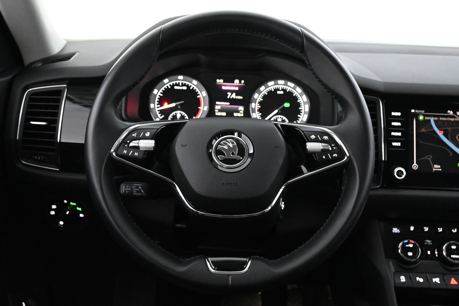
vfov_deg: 36.9
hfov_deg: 53.1
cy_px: 153
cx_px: 230
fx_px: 459
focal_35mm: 36
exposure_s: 1/40
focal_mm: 24
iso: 7200
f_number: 4.2
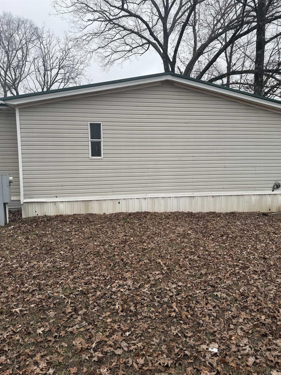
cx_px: 140
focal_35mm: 24
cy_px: 188
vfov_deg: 71.6
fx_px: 260
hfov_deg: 56.8
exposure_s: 1/407
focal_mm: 6.76
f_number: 1.78
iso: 80
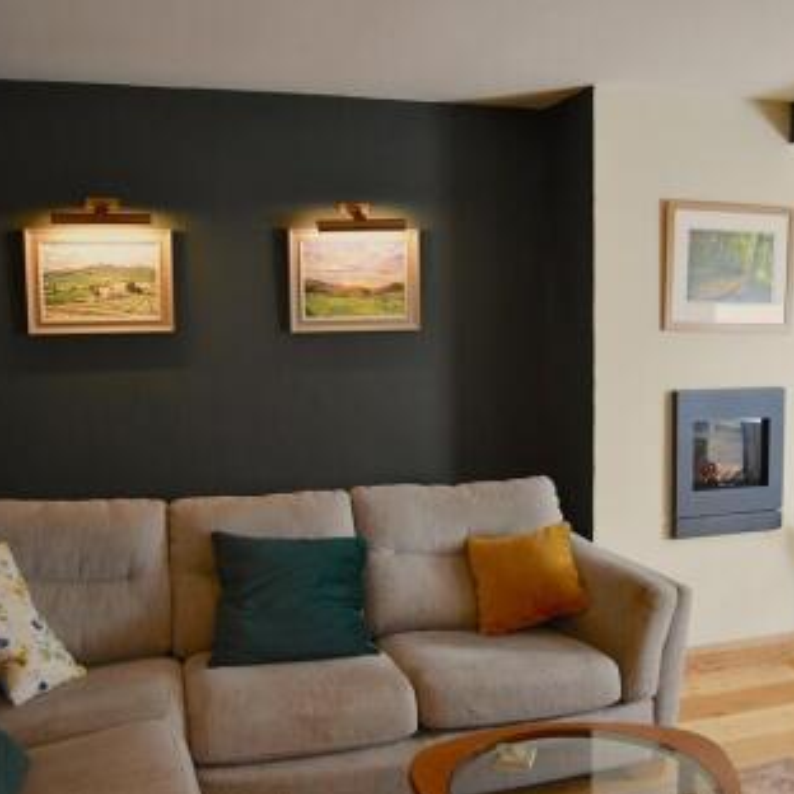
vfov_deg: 47.2
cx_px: 450
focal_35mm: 35
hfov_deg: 47.1
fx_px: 908
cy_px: 401
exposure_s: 1/125
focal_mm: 18
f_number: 3.5
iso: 2200
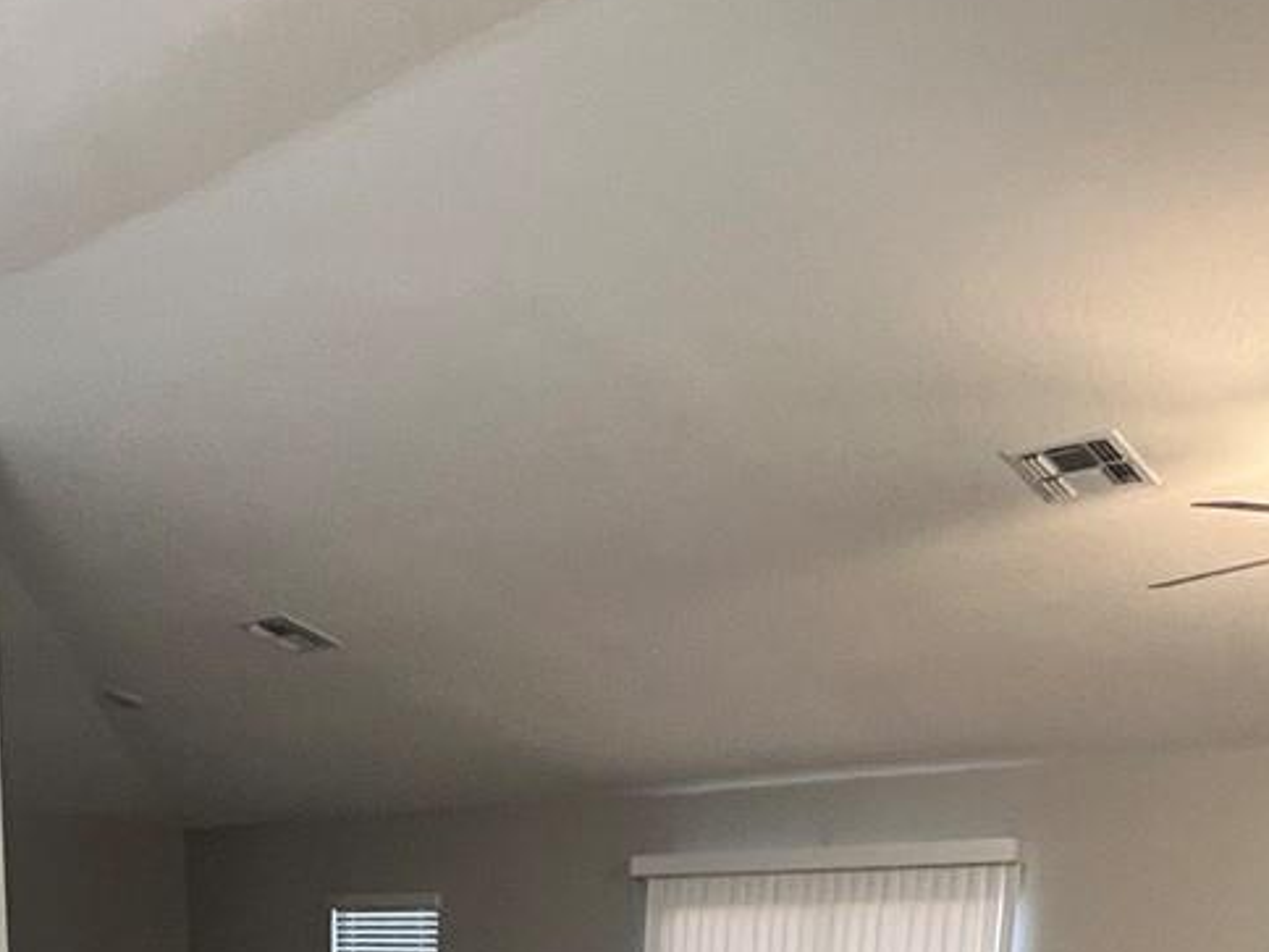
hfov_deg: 43.6
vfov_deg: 25.1
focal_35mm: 43
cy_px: 1450
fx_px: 1576
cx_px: 498
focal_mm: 1.57
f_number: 1.8
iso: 400
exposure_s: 1/60
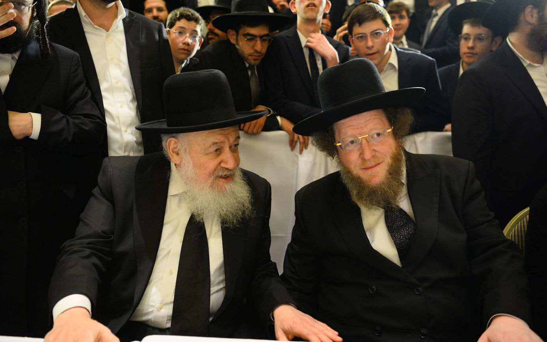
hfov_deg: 59.6
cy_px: 170
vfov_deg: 39.4
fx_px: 477
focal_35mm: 32
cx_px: 273
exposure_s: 1/160
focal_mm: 31
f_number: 3.2
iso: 2500
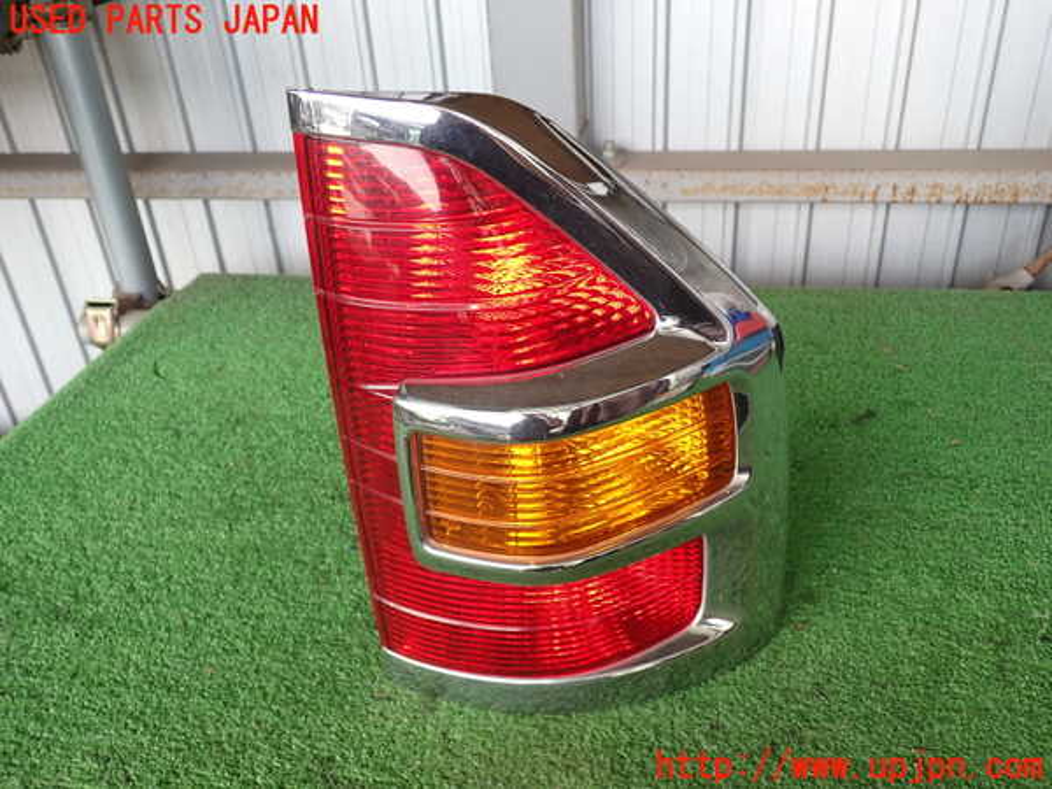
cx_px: 526
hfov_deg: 60.0
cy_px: 394
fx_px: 912
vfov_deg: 46.8
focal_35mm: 30
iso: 100
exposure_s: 1/60
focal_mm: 5.4
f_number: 2.3
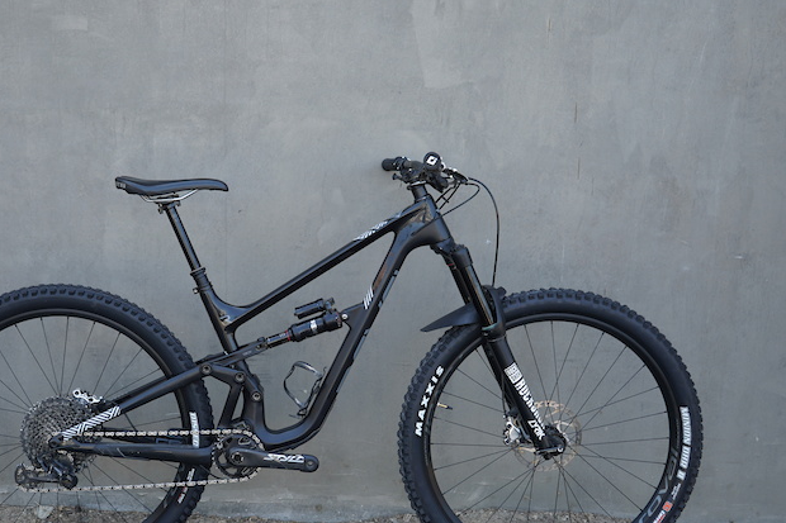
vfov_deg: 27.5
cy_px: 305
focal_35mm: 49
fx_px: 1069
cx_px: 300
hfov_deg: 40.1
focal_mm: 38
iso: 200
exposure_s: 1/160
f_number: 4
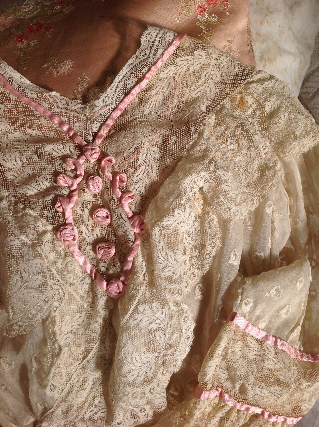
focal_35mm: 35
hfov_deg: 40.6
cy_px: 214
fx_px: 431
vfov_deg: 52.7
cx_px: 160
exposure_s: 1/201
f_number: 2.4
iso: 50
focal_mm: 4.28
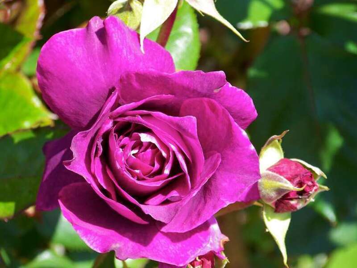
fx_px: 2950
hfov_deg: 6.9
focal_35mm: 286
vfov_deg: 5.2
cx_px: 178
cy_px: 134
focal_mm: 47.4
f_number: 4
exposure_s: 1/160
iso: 64
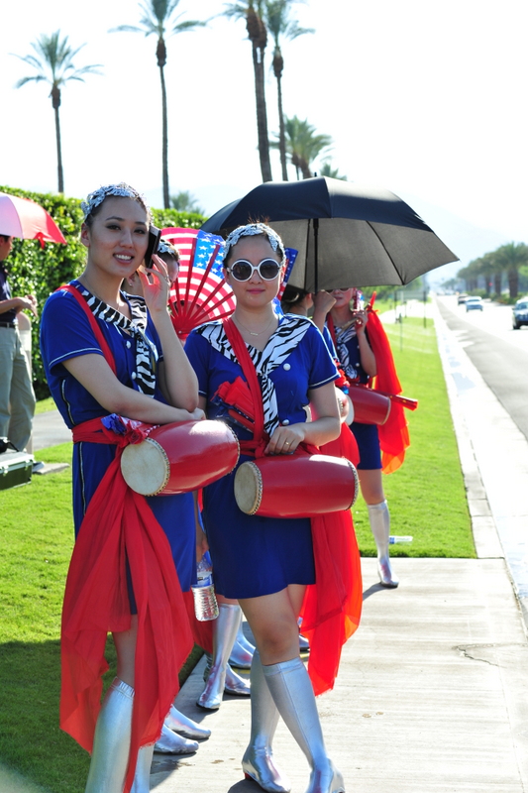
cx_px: 264
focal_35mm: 80
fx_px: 1761
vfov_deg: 25.4
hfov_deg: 17.1
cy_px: 396
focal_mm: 80
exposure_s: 1/320
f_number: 8
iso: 400
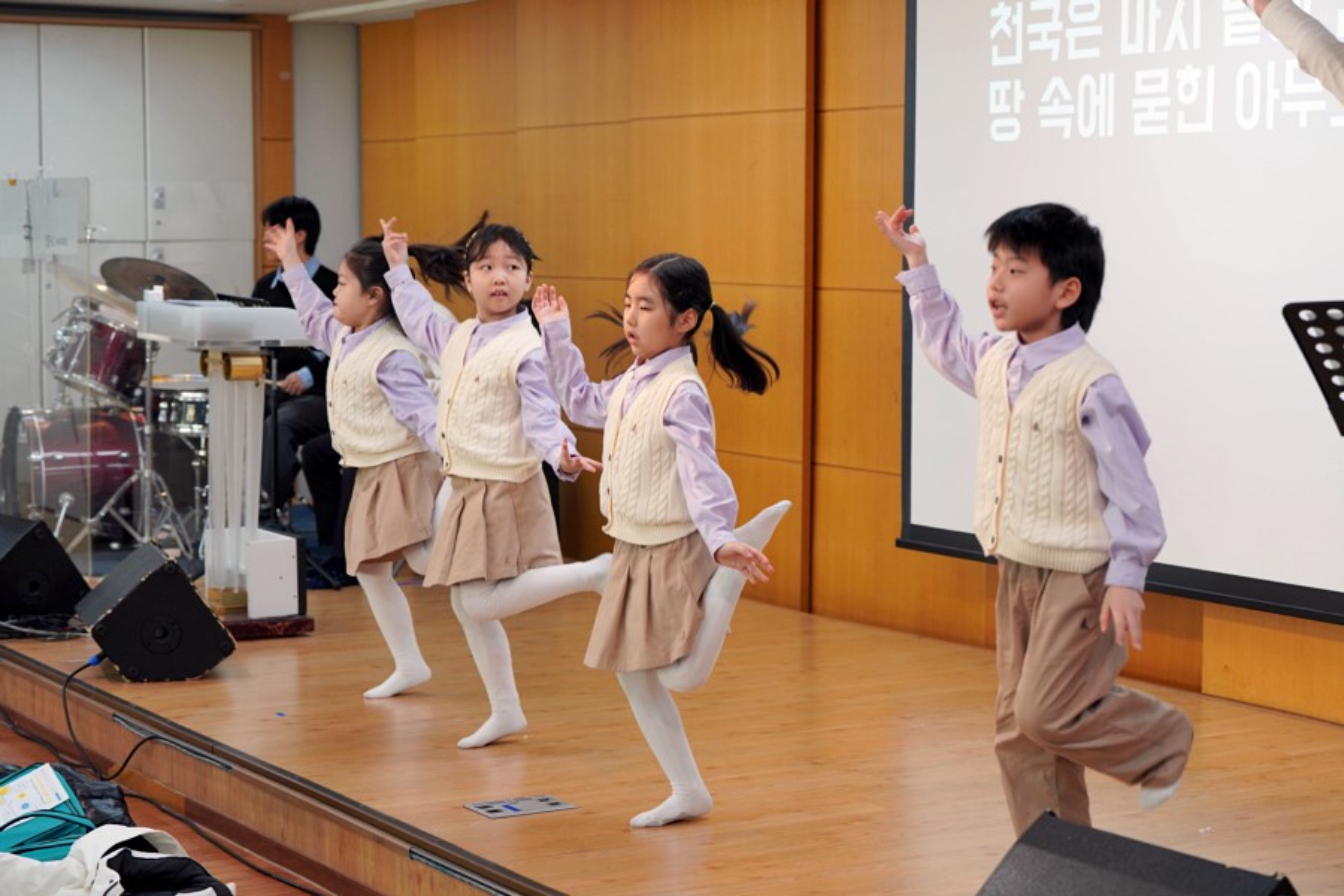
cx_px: 672
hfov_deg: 28.8
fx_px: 2613
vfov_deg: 19.5
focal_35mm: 70
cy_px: 448
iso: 1000
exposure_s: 1/160
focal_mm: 70
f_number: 4
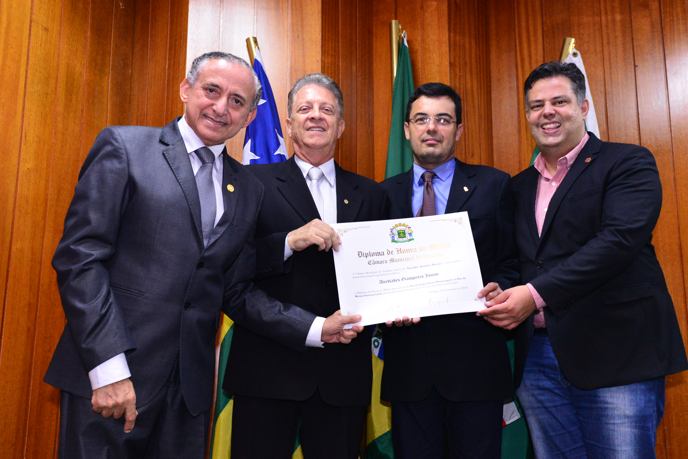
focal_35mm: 39
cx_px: 353
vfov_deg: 34.2
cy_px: 235
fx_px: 746
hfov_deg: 49.5
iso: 3200
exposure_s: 1/125
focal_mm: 35
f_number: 4.5
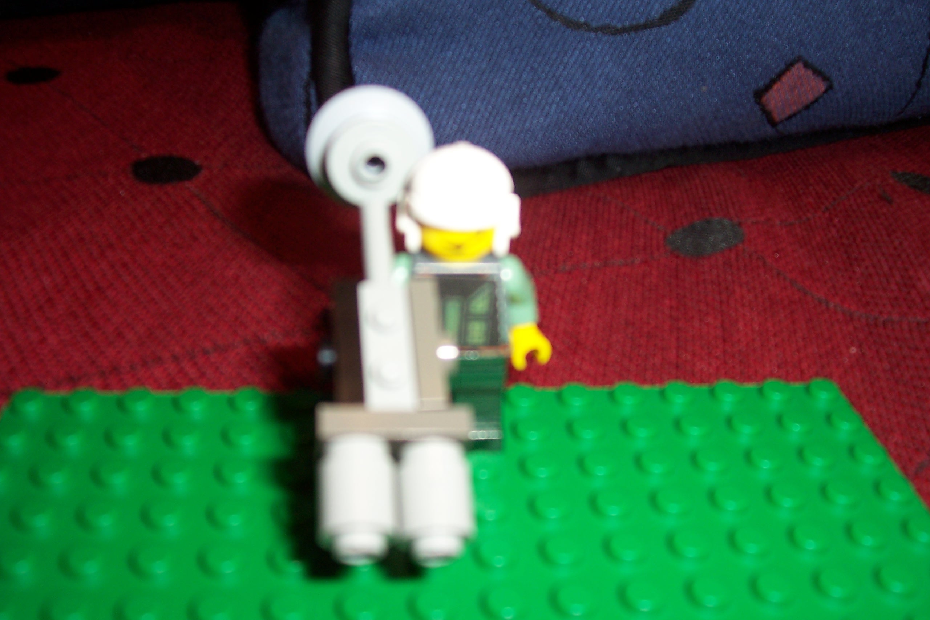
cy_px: 310
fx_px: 878
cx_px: 465
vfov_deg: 38.9
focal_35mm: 34
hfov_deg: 55.8
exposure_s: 1/60
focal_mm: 5.6
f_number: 2.7
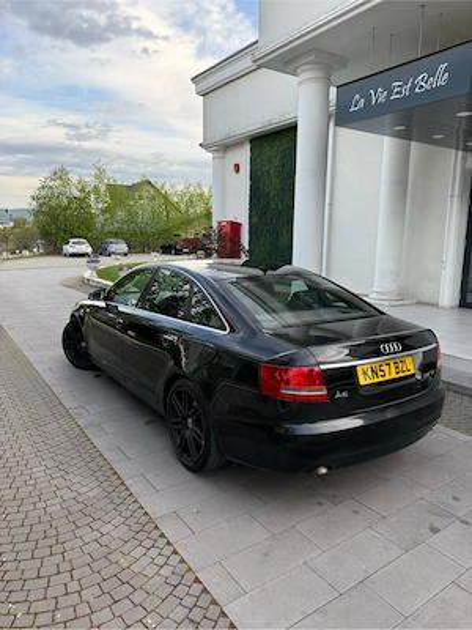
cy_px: 315
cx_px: 236
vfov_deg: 71.6
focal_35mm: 24
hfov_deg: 56.8
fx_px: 436
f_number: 1.78
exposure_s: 1/459
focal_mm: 6.76
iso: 100
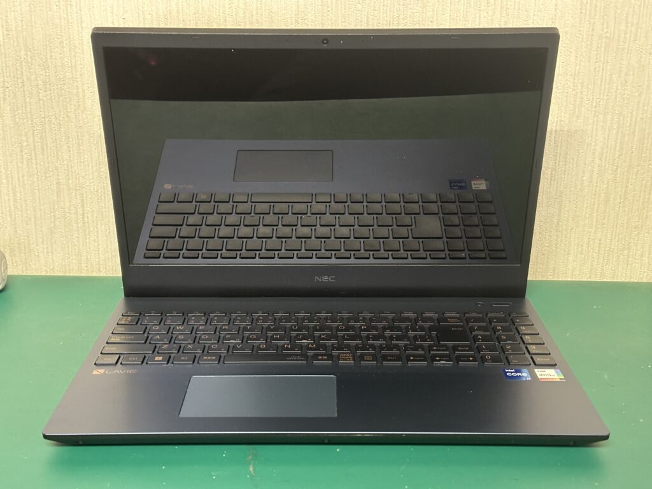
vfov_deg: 30.3
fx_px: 904
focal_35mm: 48
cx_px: 326
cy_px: 244
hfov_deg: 39.7
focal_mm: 6.86
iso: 640
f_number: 1.78
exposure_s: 1/25
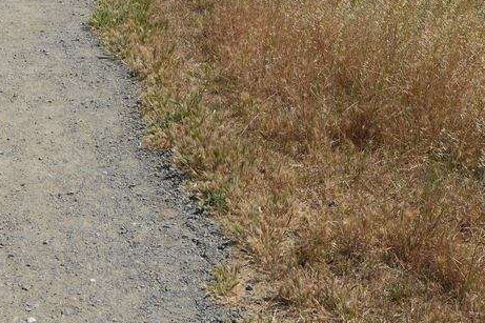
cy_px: -191
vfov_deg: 16.3
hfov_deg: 27.0
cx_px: 274
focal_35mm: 75
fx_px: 1010
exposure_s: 1/400
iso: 100
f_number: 8
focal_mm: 16
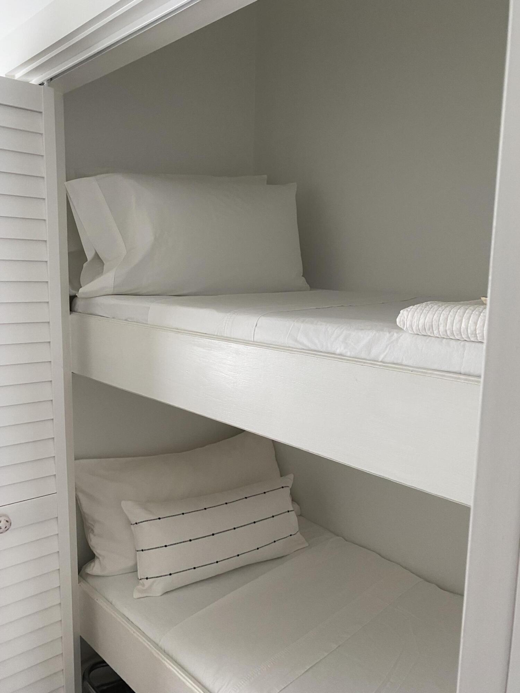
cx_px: 260
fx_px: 521
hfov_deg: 53.1
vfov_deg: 67.3
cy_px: 346
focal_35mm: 26
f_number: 1.8
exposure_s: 1/60
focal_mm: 4.25
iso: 160
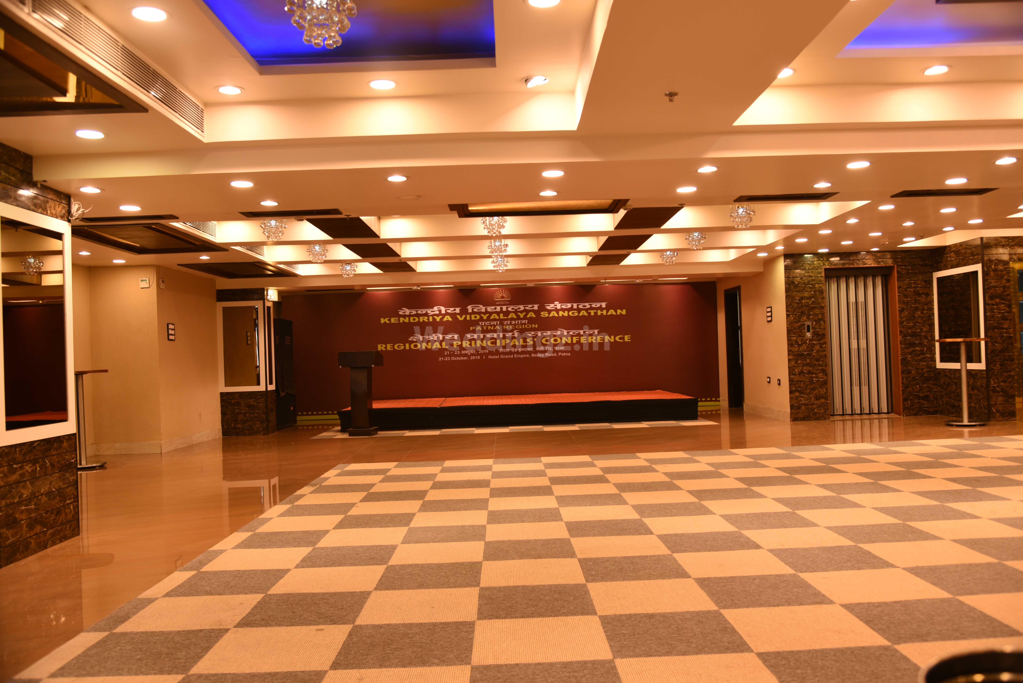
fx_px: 853
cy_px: 342
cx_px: 512
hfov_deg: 61.9
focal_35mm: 30
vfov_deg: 43.6
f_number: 4.5
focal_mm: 30
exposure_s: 1/100
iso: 500
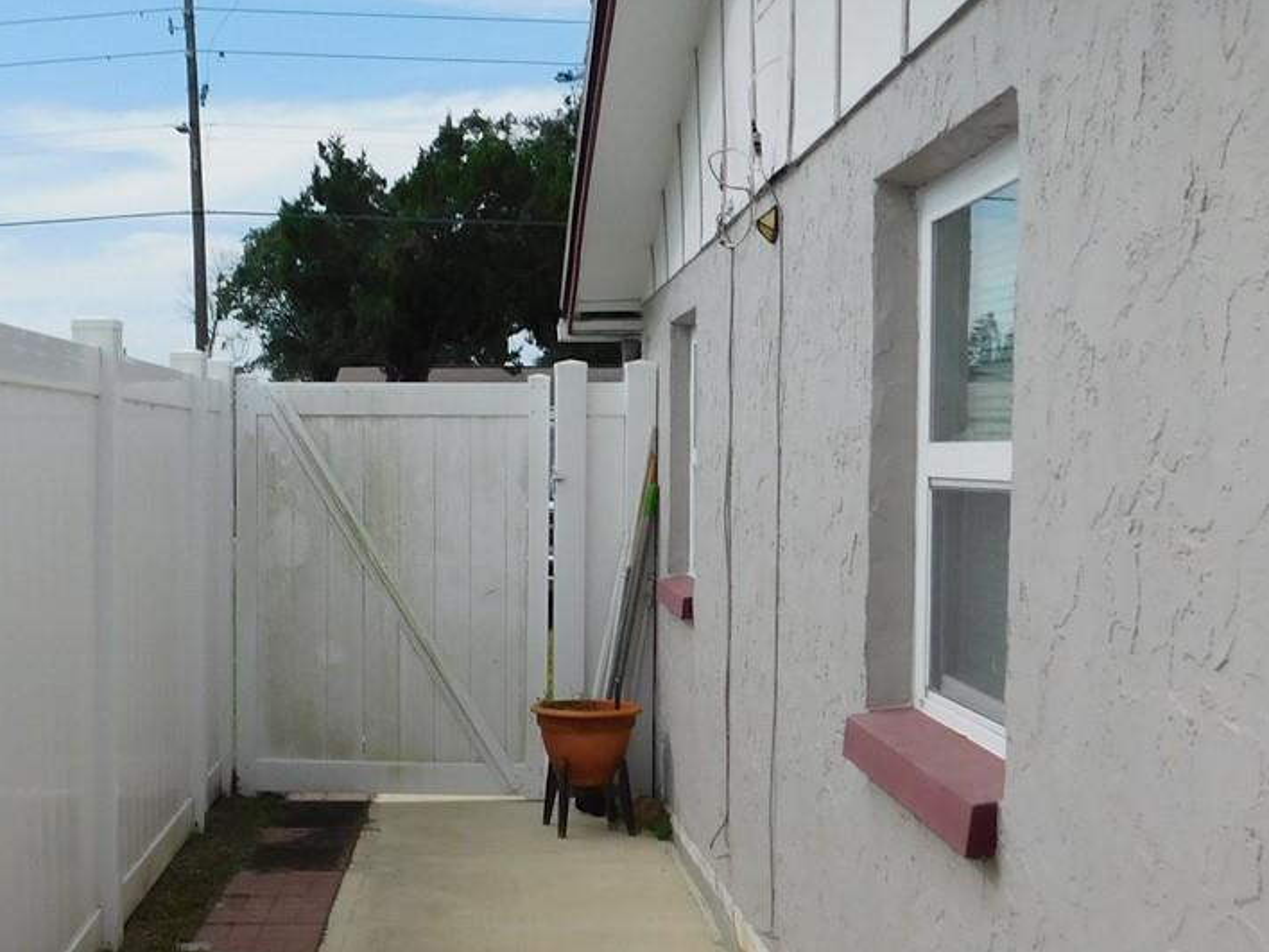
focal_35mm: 52
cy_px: 611
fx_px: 1906
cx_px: 328
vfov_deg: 27.9
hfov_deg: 36.0
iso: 125
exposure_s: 1/500
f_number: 6
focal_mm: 4
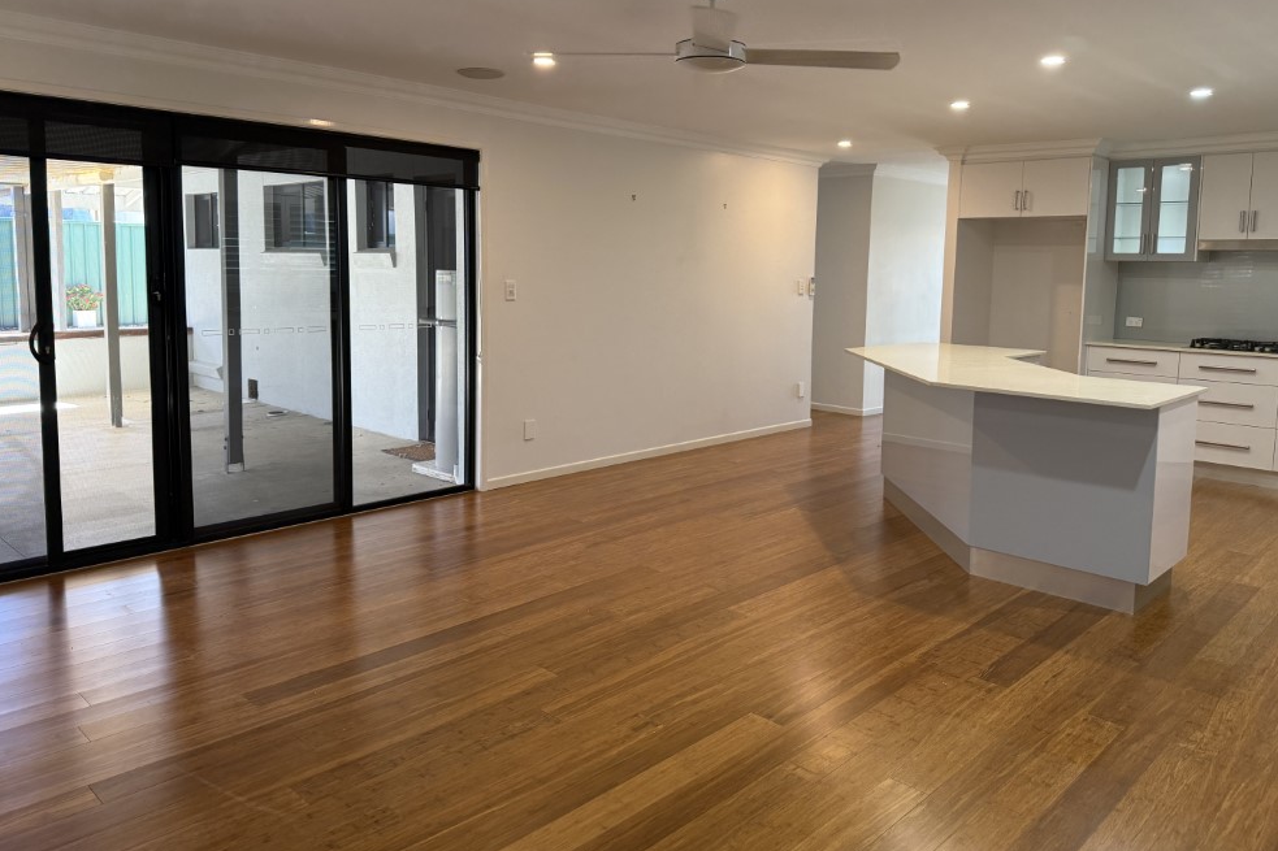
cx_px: 655
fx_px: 923
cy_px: 356
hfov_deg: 69.4
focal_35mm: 26
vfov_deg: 49.3
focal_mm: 6.76
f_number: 1.78
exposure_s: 1/100
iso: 200
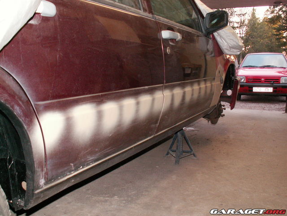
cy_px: 108
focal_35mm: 35
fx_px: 290
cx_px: 144
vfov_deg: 40.7
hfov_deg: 52.6
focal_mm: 5.86
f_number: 2.8
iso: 160
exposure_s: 1/40
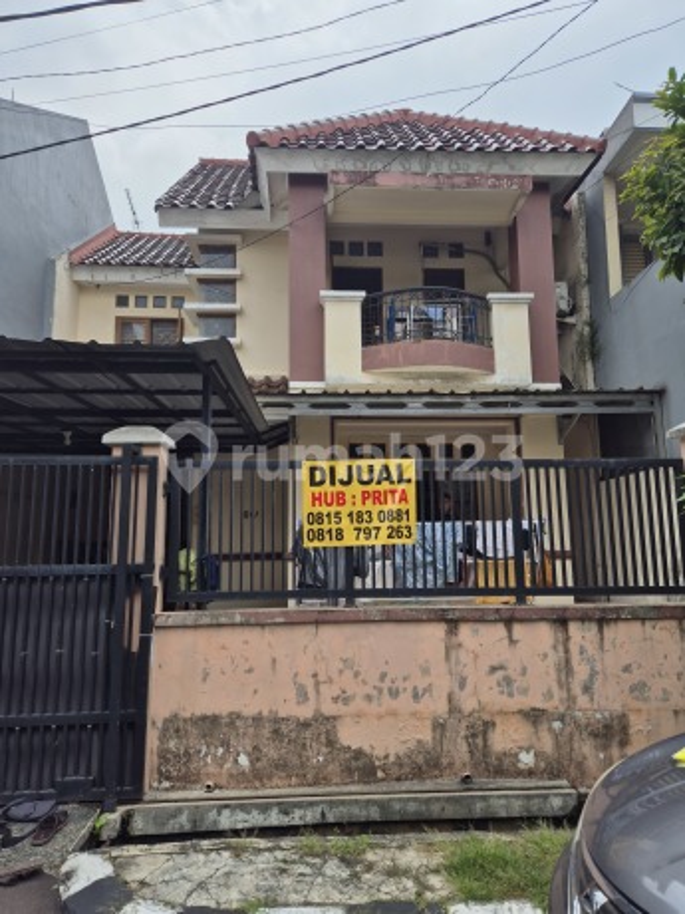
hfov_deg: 58.9
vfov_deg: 73.9
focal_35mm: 23
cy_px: 457
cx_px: 342
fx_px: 607
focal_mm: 5.4
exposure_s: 1/2376
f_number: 1.8
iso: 25
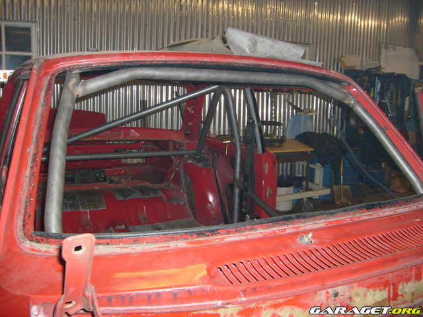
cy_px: 158
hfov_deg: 52.6
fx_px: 428
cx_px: 212
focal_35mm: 35
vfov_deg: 40.7
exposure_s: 1/45
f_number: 2.8
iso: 100
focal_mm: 5.8
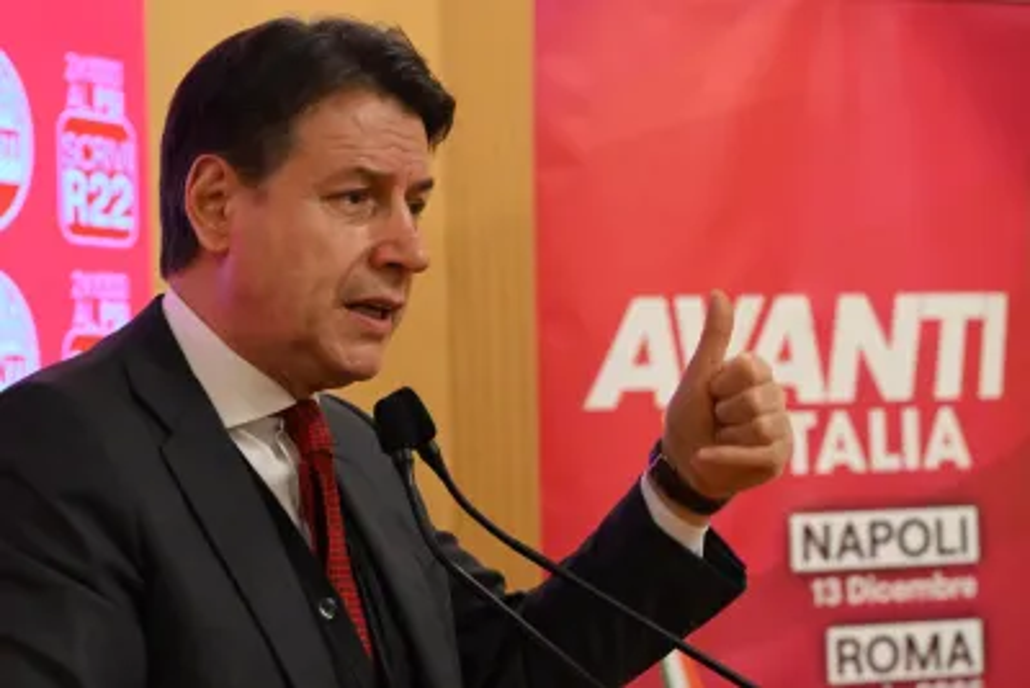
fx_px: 2118
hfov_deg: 27.3
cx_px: 515
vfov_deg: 18.4
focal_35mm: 74
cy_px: 344
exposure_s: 1/250
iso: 4000
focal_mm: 74
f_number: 4
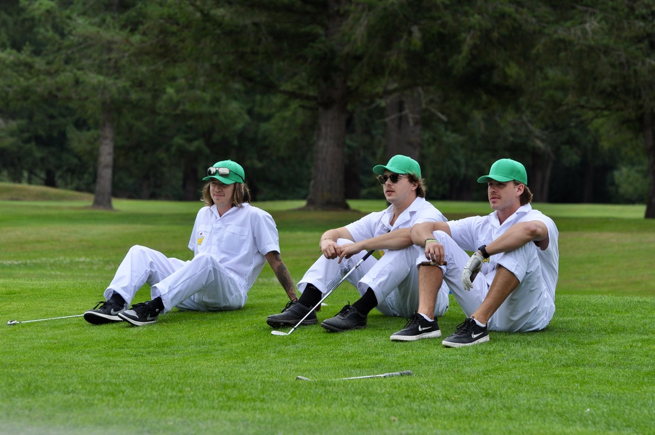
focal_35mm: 202
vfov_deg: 6.8
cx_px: 328
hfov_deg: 10.2
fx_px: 3680
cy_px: 218
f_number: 6.3
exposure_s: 1/1600
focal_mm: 135
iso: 400
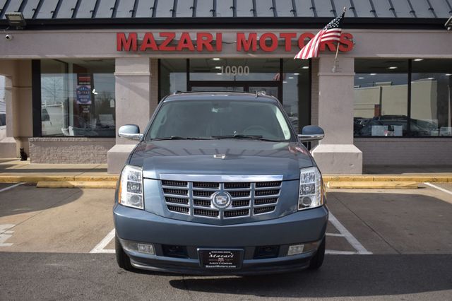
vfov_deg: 33.0
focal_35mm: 40
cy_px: 150
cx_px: 226
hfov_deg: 47.9
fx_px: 508
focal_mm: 27
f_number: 4
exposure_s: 1/1250
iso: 200
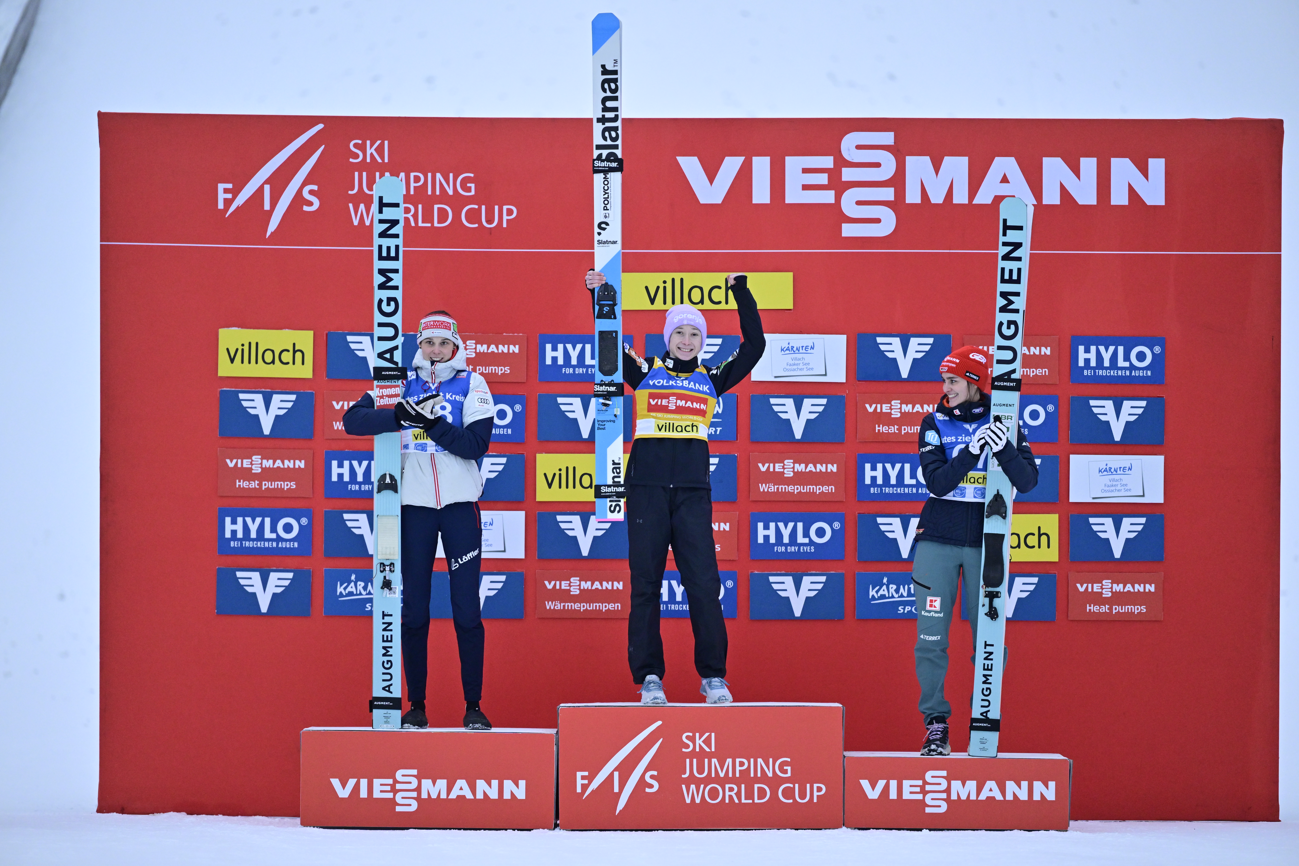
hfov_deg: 10.3
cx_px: 650
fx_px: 7216
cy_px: 433
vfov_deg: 6.9
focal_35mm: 200
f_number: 2.8
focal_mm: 200
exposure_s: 1/1000
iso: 2500
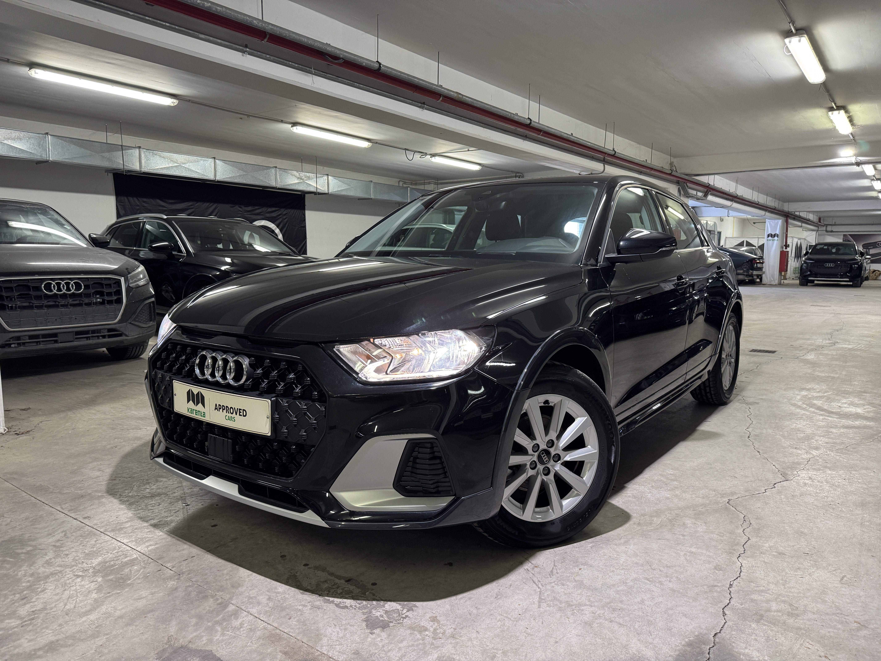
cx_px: 440
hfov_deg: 71.6
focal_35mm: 24
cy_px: 330
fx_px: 611
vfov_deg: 56.8
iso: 250
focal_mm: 6.76
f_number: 1.78
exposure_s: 1/50
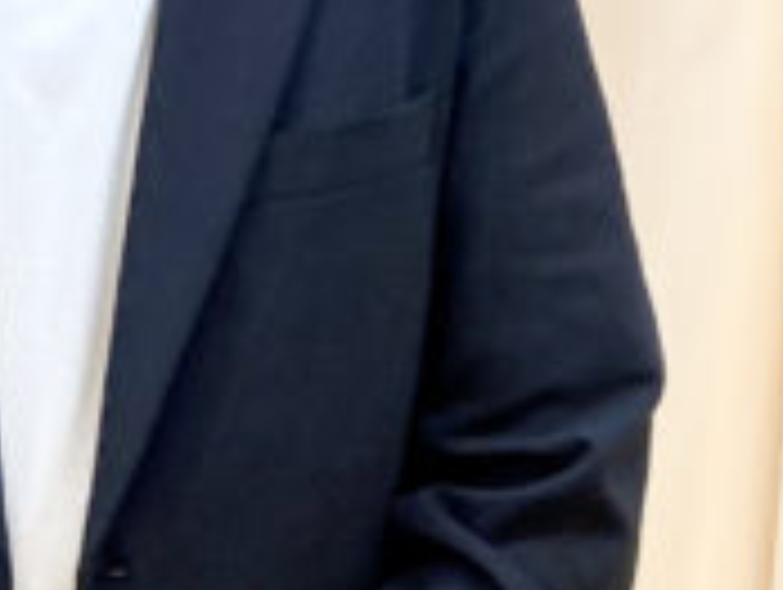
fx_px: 3466
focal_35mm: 153
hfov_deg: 12.6
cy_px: 0
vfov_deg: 9.7
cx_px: -158
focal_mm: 4.25
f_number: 1.8
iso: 80
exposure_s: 1/100
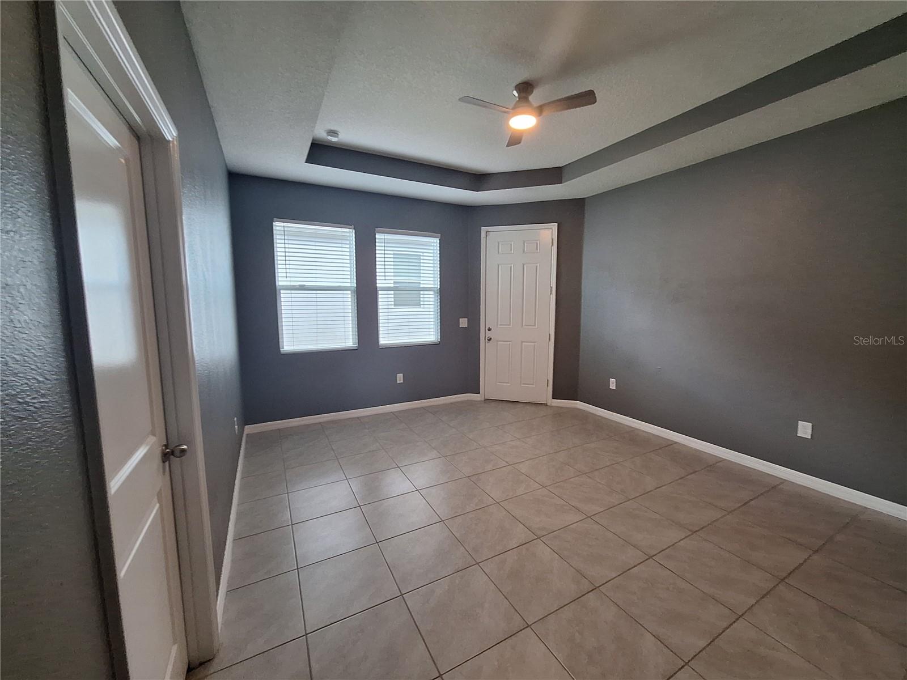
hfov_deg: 106.2
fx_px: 341
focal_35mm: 13
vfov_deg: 89.9
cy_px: 340
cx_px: 454
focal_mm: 1.74
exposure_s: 1/40
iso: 160
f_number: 2.2
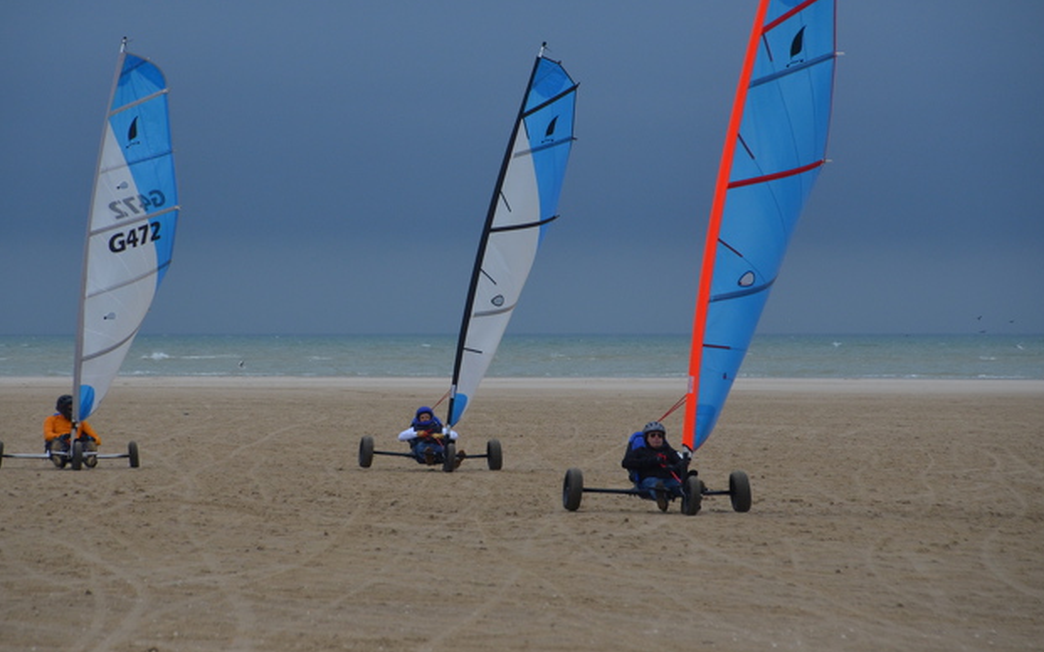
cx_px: 482
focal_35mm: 258
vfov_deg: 5.1
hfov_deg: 8.1
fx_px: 7340
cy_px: 287
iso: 450
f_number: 6
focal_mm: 140
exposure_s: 1/1000
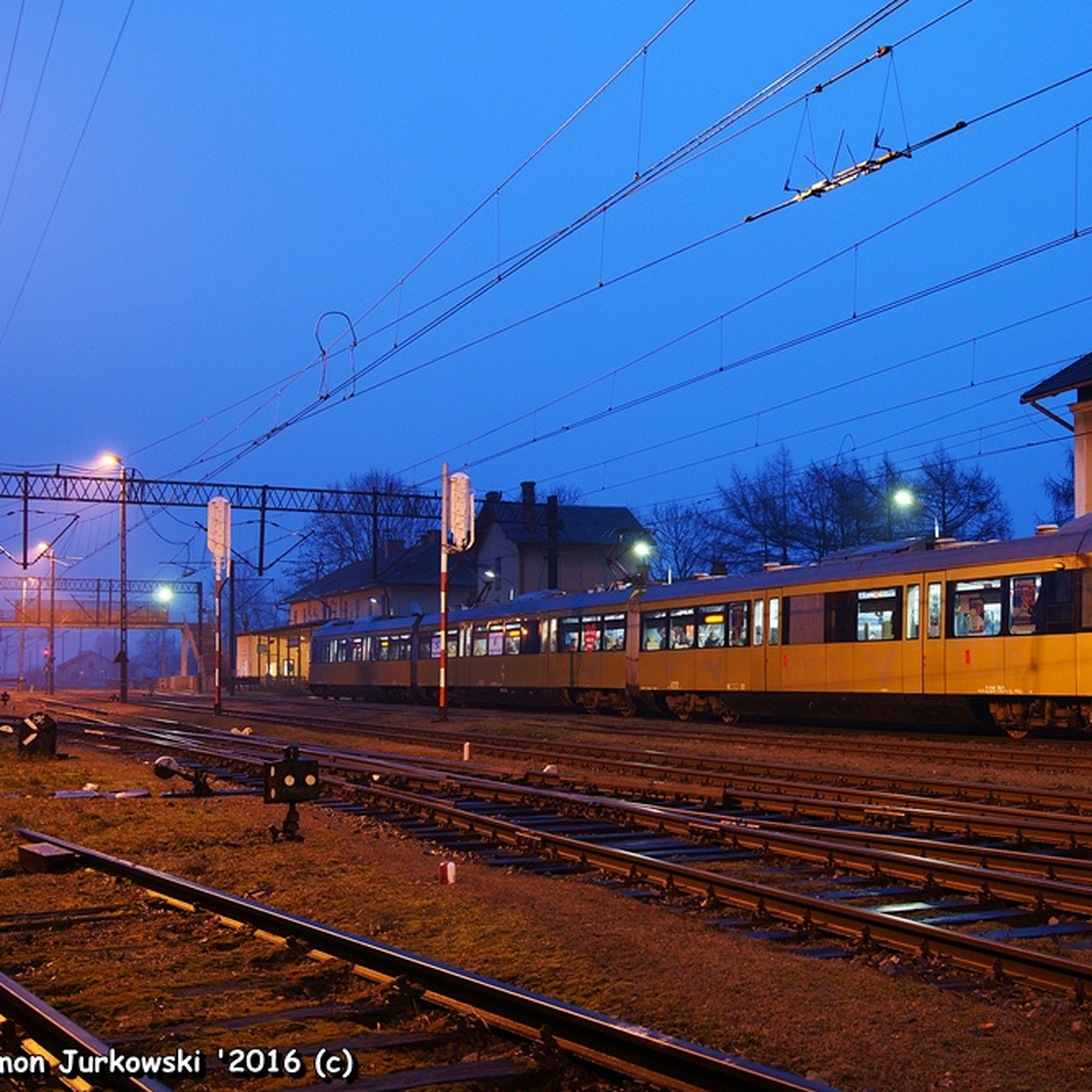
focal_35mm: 43
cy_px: 537
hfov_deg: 38.6
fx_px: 1535
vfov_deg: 39.2
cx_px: 754
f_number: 3.5
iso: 200
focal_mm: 22
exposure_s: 1
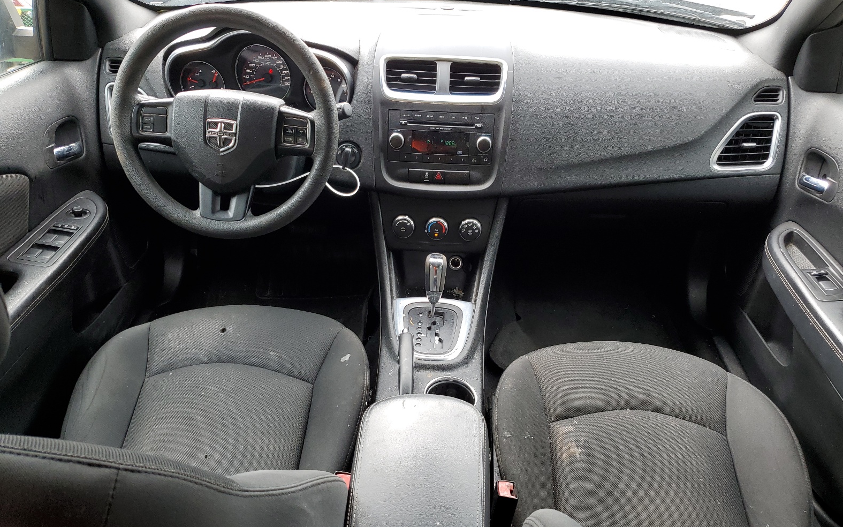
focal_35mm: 28
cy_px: 316
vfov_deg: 44.3
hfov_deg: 66.5
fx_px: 643
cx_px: 428
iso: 50
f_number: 1.5
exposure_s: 1/125
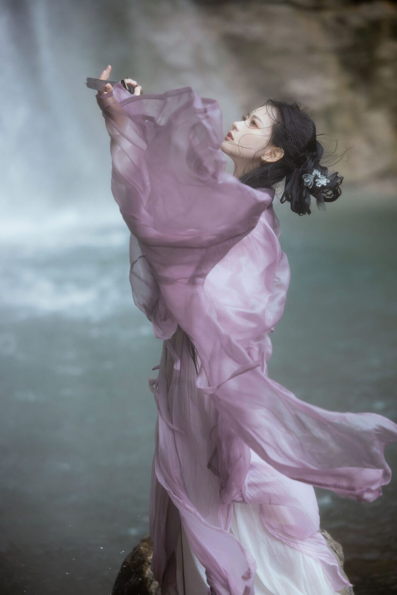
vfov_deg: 14.6
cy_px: 298
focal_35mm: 141
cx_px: 198
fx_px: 2332
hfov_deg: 9.7
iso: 400
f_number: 2.8
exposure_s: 1/640
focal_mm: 142
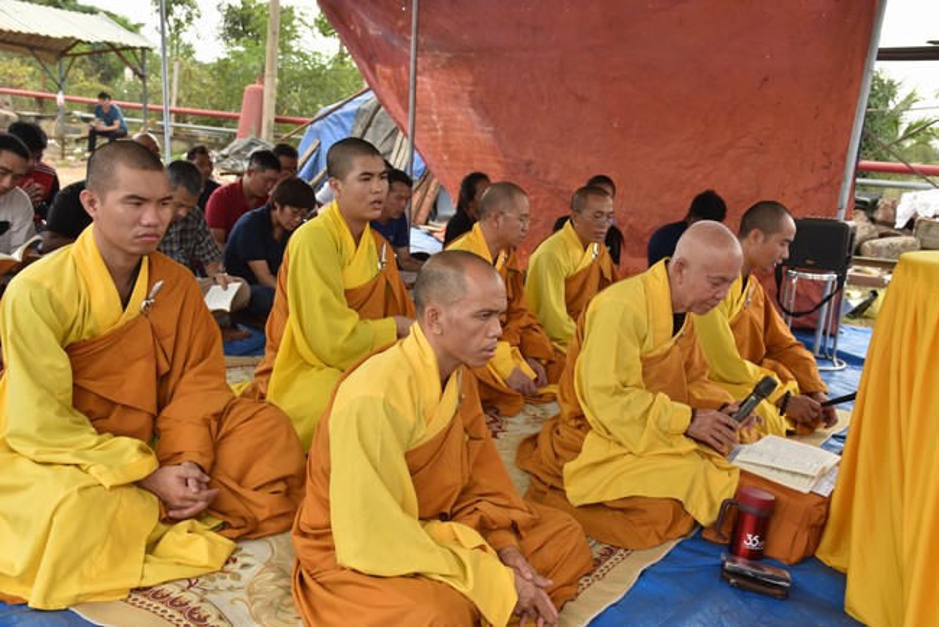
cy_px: 314
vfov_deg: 38.9
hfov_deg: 55.8
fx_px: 887
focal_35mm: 34
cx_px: 470
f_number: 8
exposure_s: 1/250
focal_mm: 34
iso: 400
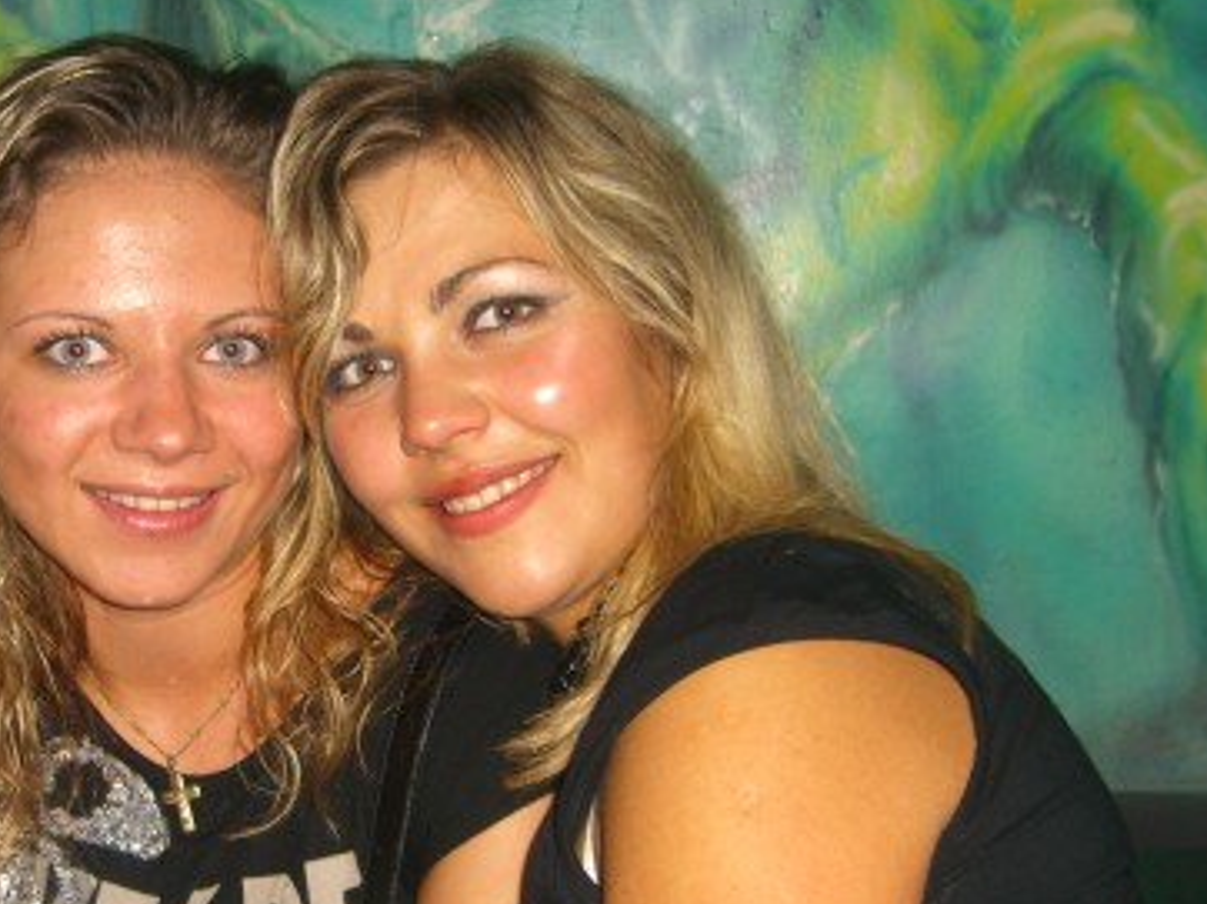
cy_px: 627
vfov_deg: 23.1
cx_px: 340
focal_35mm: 63
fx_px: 2195
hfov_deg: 30.4
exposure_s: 1/60
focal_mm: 7.9
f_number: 2.8
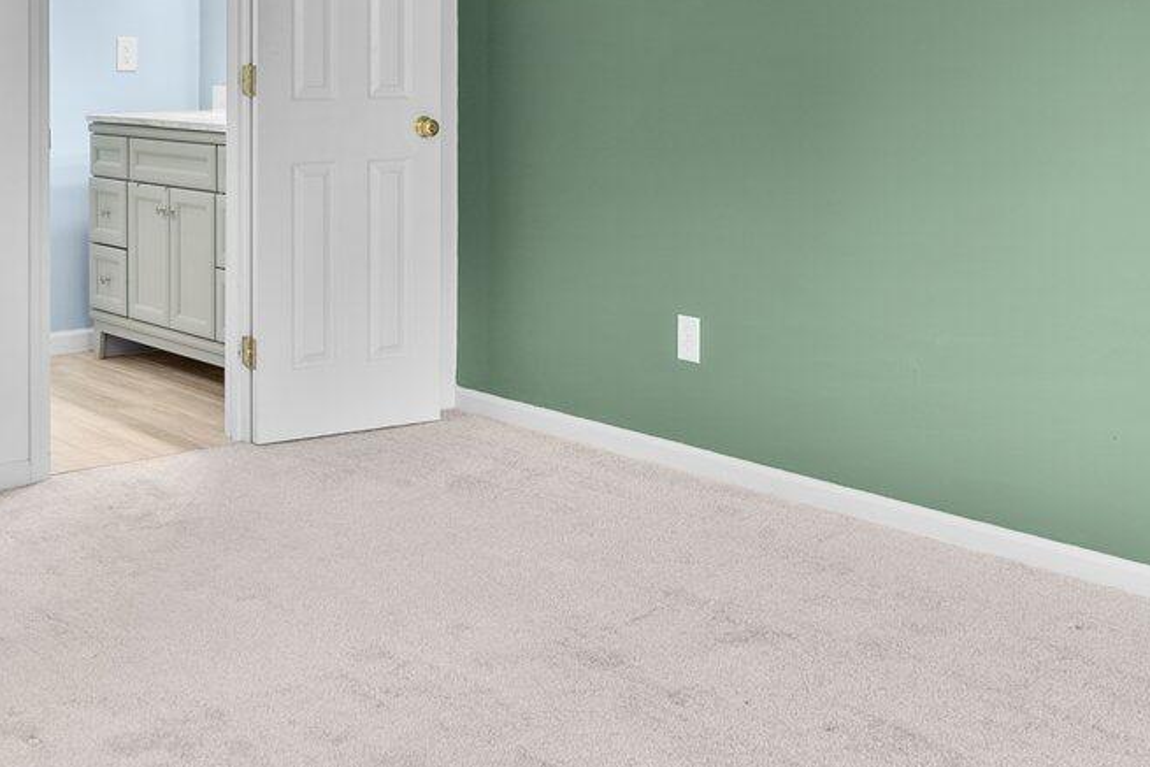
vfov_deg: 26.0
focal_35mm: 50
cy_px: 54
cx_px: 490
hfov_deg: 39.5
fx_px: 1597
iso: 250
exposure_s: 1/2.5
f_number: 4
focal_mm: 16
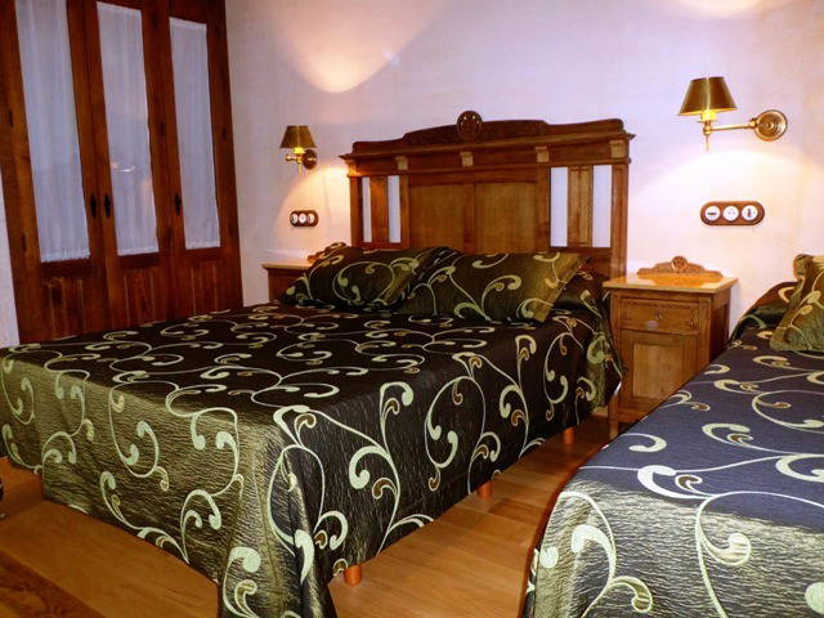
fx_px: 667
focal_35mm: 28
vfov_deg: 49.7
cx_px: 412
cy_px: 309
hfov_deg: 63.4
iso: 200
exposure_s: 1/60
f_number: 3.3
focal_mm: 5.1
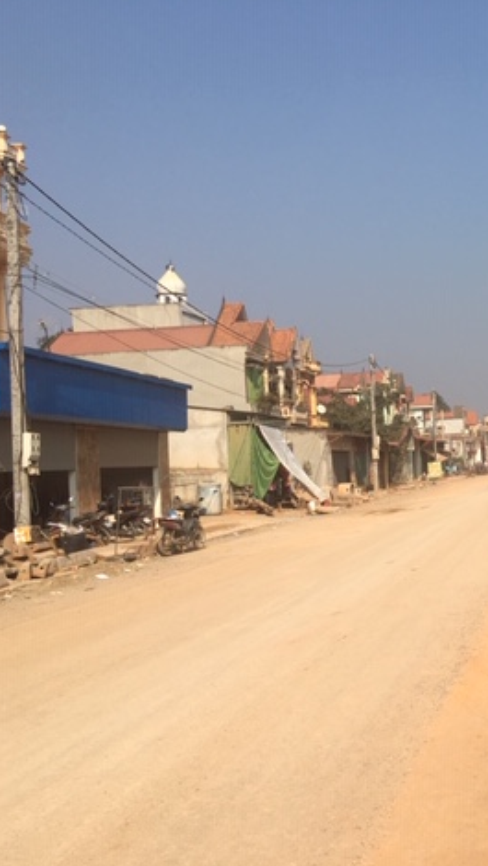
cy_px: 437
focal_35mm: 43
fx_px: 987
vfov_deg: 47.3
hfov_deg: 25.6
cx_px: 541
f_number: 2.2
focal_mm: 4.15
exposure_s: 1/2137
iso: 25
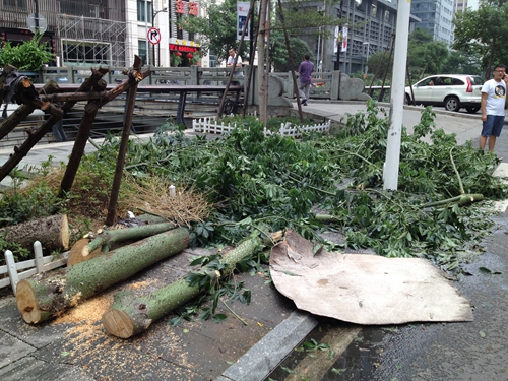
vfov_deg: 40.7
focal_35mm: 35
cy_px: 190
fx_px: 514
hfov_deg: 52.6
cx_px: 254
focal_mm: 4.28
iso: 50
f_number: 2.4
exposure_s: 1/155
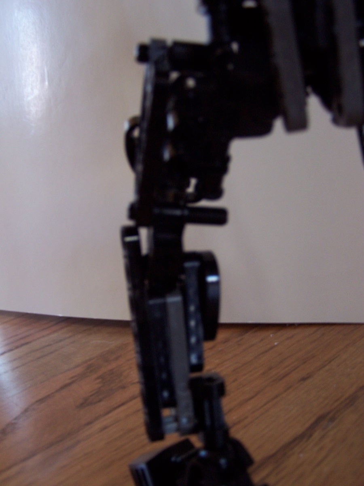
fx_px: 715
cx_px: 182
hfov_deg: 28.6
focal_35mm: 51
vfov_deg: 37.5
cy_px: 243
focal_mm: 8.5
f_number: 3.2
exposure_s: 1/8
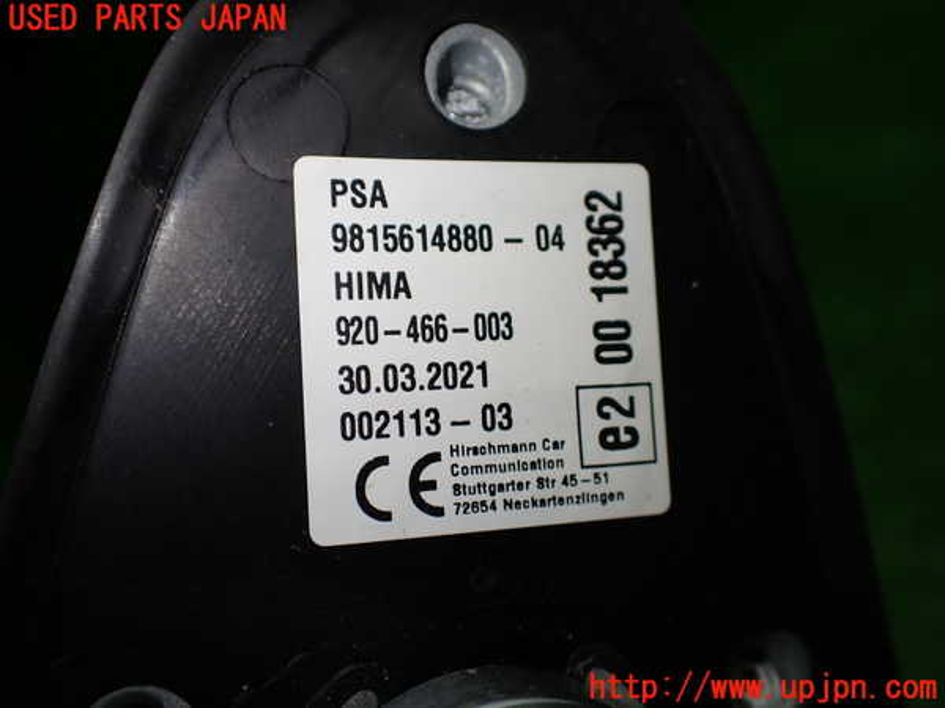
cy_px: 354
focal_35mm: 30
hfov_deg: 60.0
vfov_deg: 46.8
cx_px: 472
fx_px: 819
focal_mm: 5.4
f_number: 2.3
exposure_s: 1/250
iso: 100
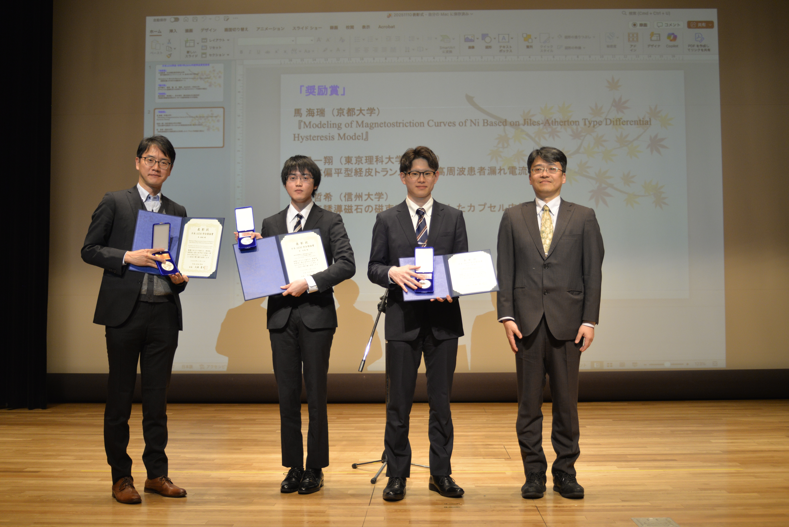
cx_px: 394
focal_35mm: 42
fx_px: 921
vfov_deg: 31.9
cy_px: 264
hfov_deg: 46.4
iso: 1250
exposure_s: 1/250
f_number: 5.6
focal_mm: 42
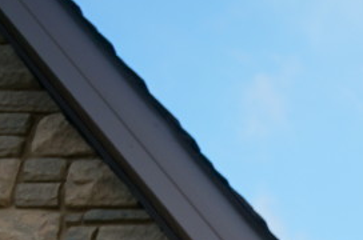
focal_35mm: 147
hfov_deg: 12.6
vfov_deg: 8.9
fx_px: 1479
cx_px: 679
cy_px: 424
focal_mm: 26
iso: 250
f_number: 4.5
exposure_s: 1/160
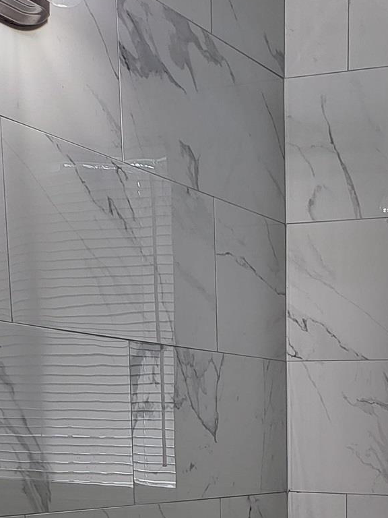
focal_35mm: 72
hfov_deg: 19.8
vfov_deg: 24.3
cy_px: 639
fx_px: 1076
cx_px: 386
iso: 64
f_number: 1.8
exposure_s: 1/120
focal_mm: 5
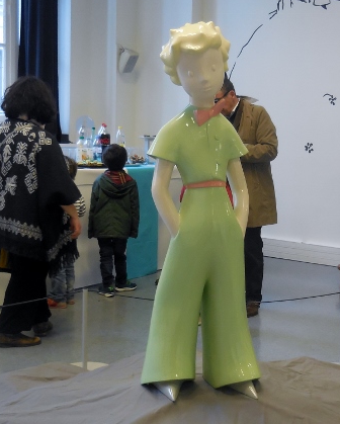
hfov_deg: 26.1
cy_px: 229
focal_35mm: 58
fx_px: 728
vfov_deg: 32.4
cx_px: 224
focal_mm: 7
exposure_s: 1/30
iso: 400
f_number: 3.9
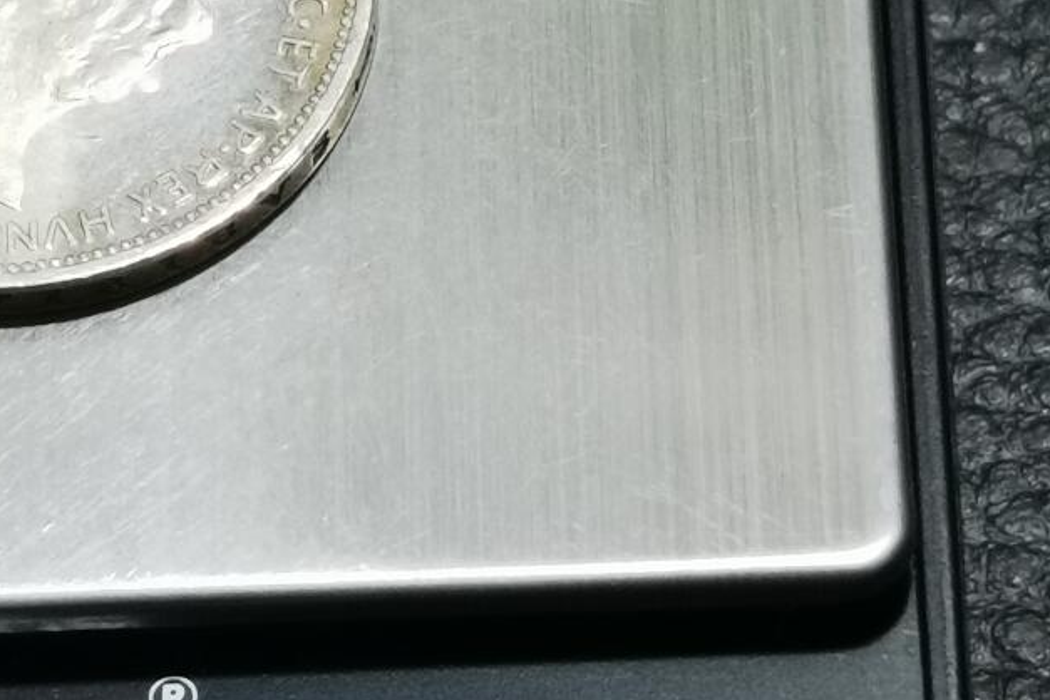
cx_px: -13
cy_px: 55
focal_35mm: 191
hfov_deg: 10.7
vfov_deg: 7.2
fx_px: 5570
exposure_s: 1/100
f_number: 1.9
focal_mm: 6.67
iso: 125
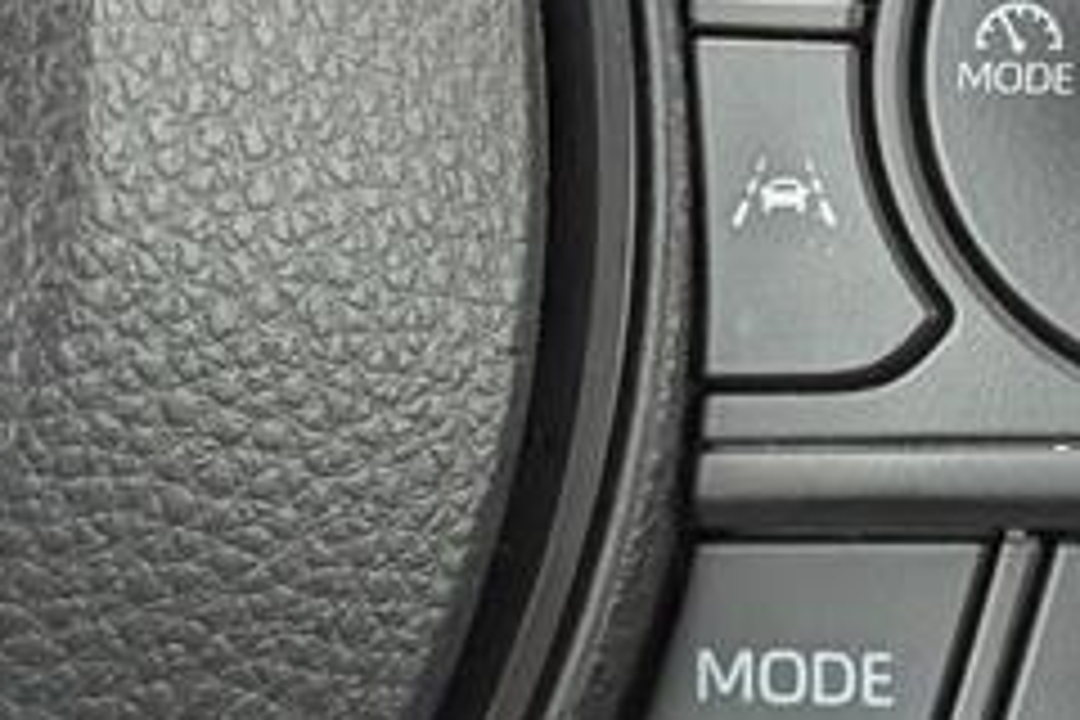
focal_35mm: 136
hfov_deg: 14.8
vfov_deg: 10.1
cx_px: 1156
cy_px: 243
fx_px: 4080
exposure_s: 1/667
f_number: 1.68
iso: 452
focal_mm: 6.9
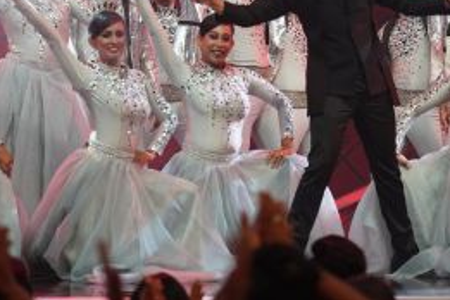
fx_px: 1912
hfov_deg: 13.4
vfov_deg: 8.9
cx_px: 324
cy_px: 44
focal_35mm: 153
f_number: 3.2
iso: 4000
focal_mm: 89
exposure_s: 1/500
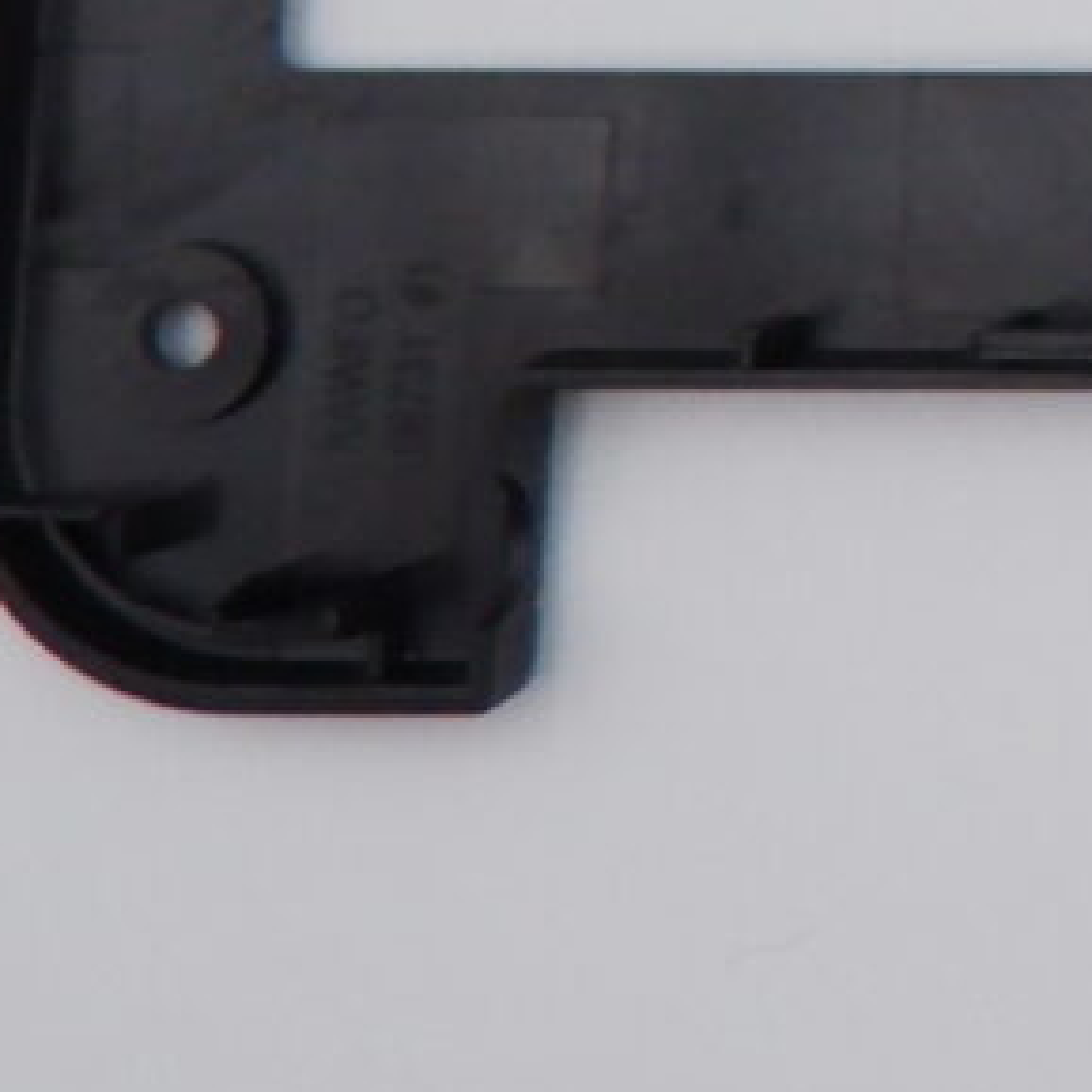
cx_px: 4051
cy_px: -1525
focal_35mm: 173
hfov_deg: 7.7
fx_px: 6174
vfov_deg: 9.1
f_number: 7.1
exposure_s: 1/420
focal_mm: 15
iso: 1250
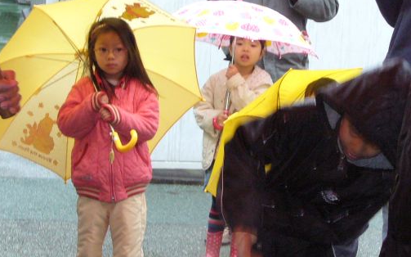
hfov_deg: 18.0
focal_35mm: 116
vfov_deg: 11.3
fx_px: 1299
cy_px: 153
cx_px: 245
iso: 200
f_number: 4.1
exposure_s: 1/30
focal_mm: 10.3
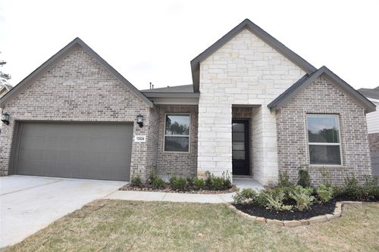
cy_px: 126
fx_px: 168
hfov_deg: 96.8
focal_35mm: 16
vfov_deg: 73.7
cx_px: 190
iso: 100
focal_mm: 16
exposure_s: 1/160
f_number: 6.3
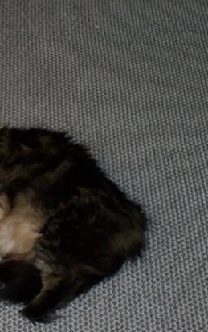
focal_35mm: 182
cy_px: 192
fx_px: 1650
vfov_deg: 11.5
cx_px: 8
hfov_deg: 7.2
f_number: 4.8
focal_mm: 16.8
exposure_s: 1/90
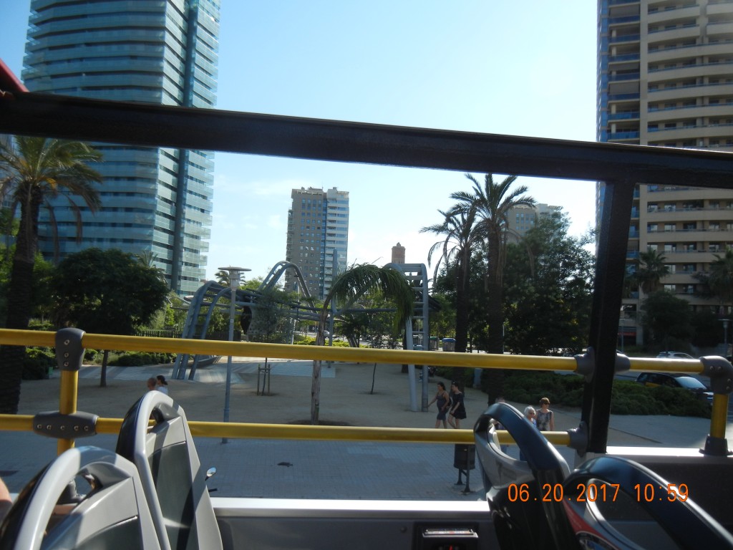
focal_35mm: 30
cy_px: 275
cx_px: 366
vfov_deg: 46.8
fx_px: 635
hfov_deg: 60.0
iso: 160
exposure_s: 1/323
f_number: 7
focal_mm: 5.4
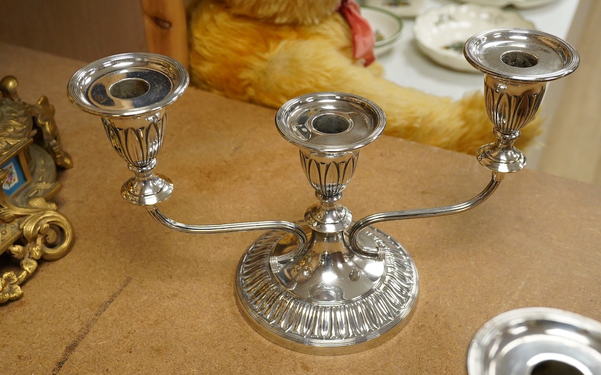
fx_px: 753
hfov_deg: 43.5
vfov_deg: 28.0
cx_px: 300
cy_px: 183
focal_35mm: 46
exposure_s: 1/320
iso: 3200
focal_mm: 30
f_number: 5.6
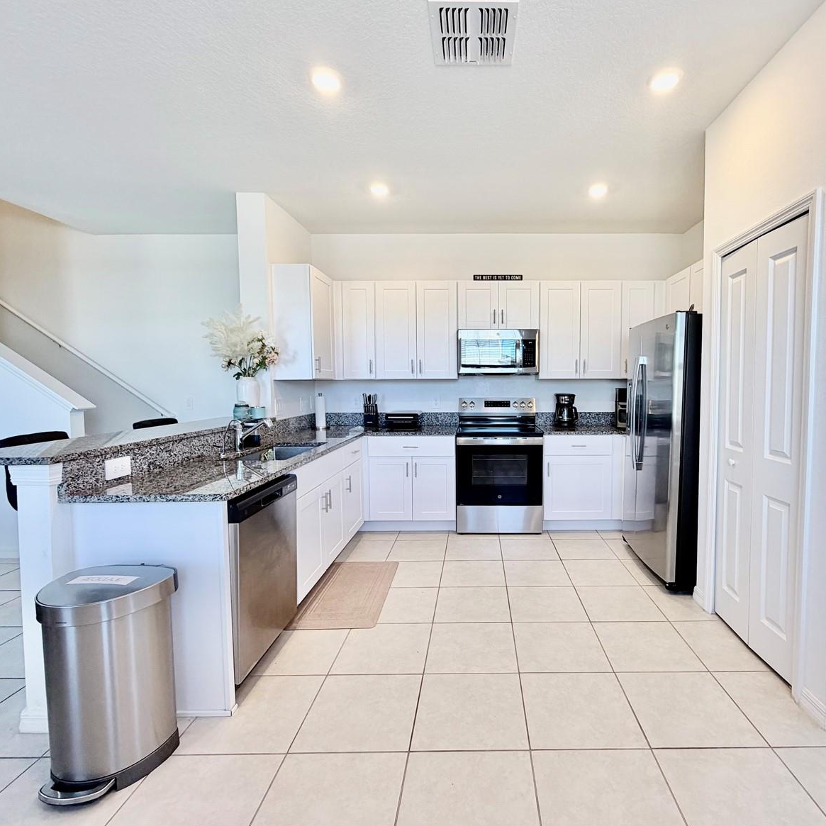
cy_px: 410
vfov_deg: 84.0
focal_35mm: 17
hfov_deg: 83.2
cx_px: 484
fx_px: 459
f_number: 2.2
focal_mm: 2.22
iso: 125
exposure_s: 1/120
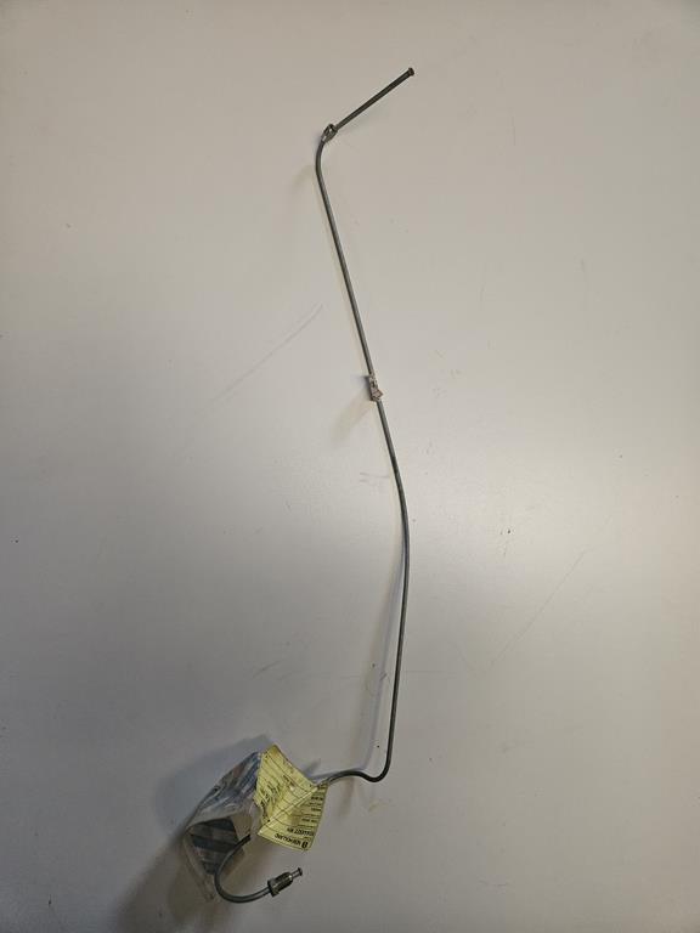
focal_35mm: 23
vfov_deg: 73.9
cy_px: 466
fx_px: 620
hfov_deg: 58.9
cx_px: 350
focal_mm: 5.4
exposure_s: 1/100
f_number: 1.8
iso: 640
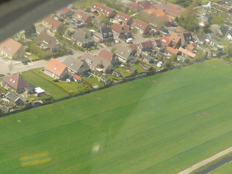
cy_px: 62
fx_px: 764
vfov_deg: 13.0
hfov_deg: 17.2
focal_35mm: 114
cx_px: 82
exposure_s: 1/200
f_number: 4.5
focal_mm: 11.4
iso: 100
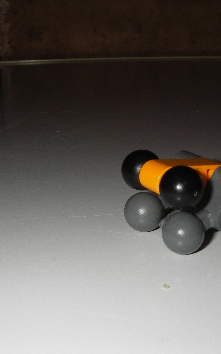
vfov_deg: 37.5
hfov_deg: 23.6
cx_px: 176
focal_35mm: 54
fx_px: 521
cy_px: 177
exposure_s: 1/30
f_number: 6.6
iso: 50
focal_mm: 6.3
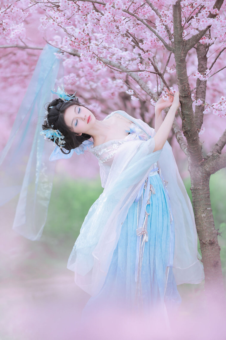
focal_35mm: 180
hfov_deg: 7.6
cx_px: 113
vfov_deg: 11.4
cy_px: 170
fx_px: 1695
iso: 250
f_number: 2.8
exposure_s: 1/400
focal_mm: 180
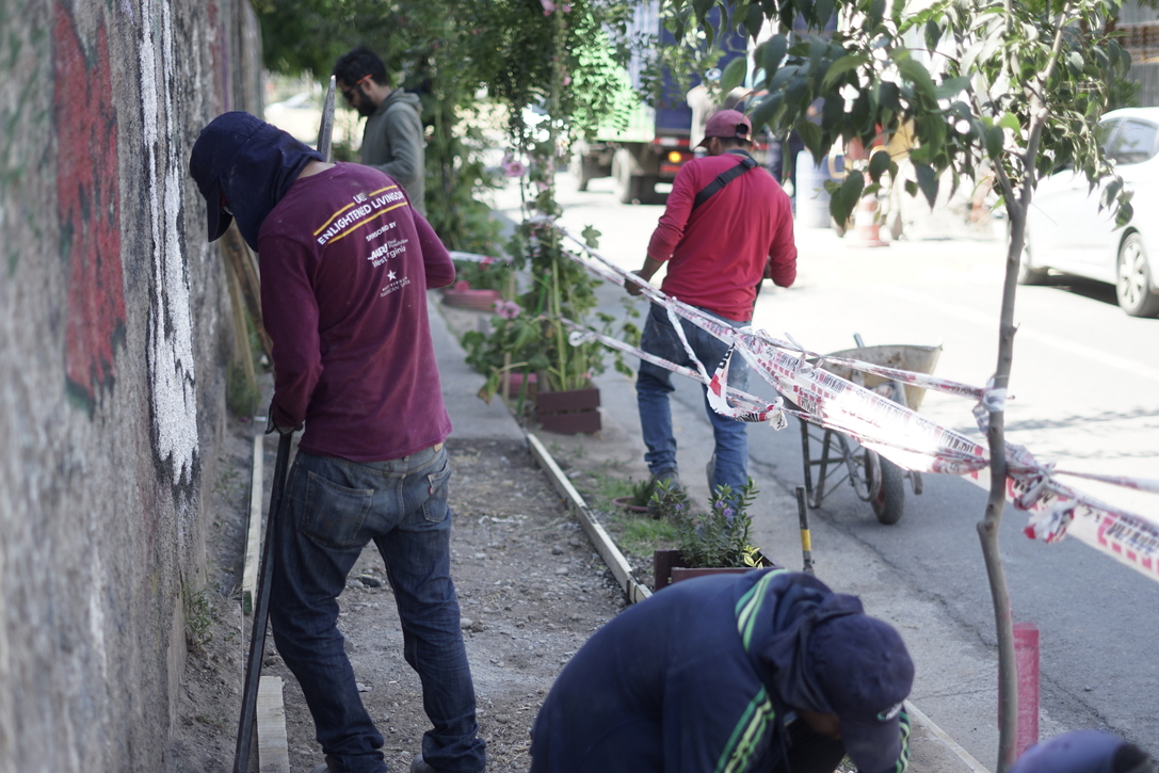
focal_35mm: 69
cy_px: 522
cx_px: 607
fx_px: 2222
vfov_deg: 19.7
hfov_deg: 29.2
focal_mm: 50
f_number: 1.8
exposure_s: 1/640
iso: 100
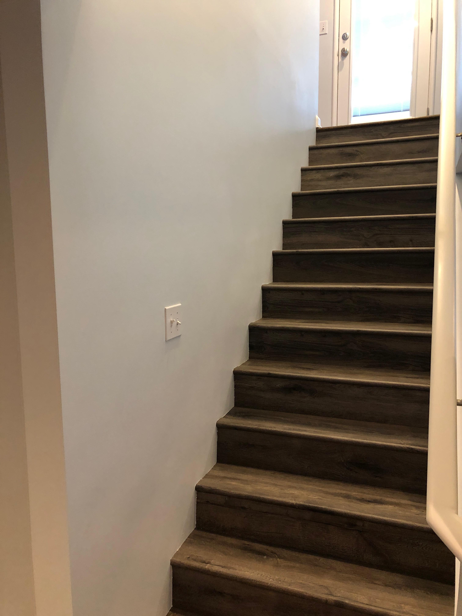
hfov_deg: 49.7
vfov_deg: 63.4
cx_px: 231
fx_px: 498
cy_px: 308
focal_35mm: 28
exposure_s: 1/15
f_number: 1.8
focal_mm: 3.99
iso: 80
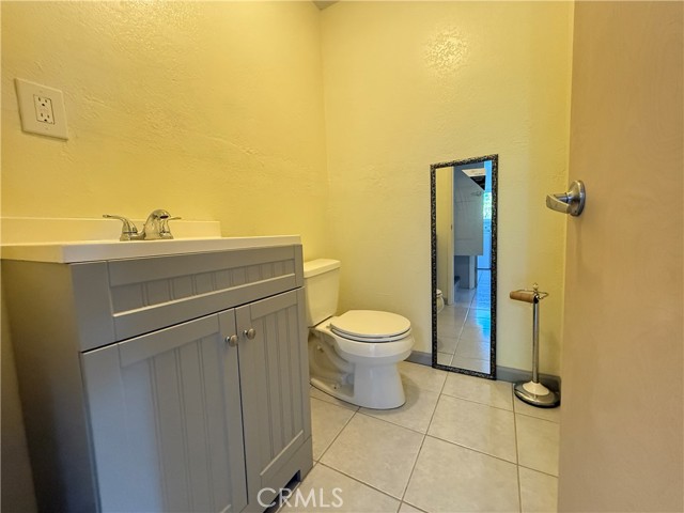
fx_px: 277
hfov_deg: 102.1
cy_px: 256
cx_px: 342
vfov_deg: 85.7
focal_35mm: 14
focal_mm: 2.22
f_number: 2.2
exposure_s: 1/60
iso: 640
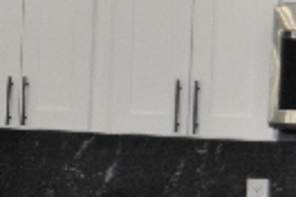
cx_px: 4
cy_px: 131
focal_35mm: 118
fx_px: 970
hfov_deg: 17.0
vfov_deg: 11.6
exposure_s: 1/125
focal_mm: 13
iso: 450
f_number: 4
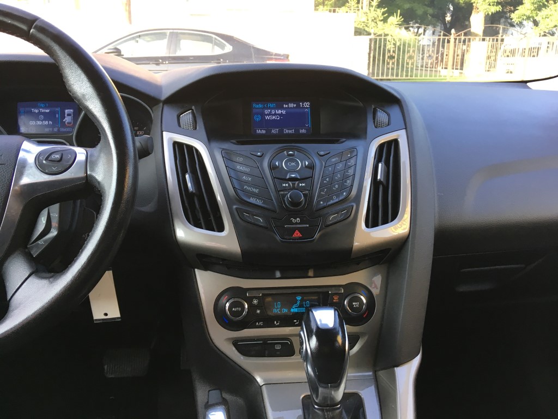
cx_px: 279
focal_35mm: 29
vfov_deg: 48.2
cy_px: 210
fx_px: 467
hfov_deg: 61.7
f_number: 2.2
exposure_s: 1/30
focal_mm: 4.15
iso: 25
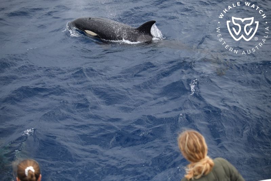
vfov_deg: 22.6
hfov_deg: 33.4
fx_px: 452
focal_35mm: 60
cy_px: 90
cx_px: 136
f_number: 4.5
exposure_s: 1/8000
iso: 1250
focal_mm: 60
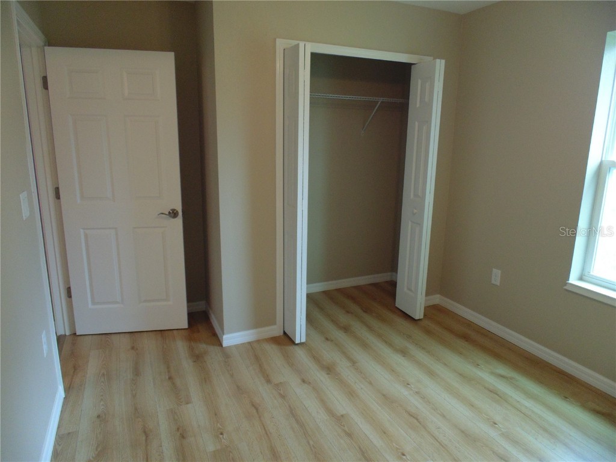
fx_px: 391
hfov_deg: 76.4
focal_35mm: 22
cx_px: 308
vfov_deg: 61.1
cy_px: 231
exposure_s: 1/30
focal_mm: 4
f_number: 3.1
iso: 100
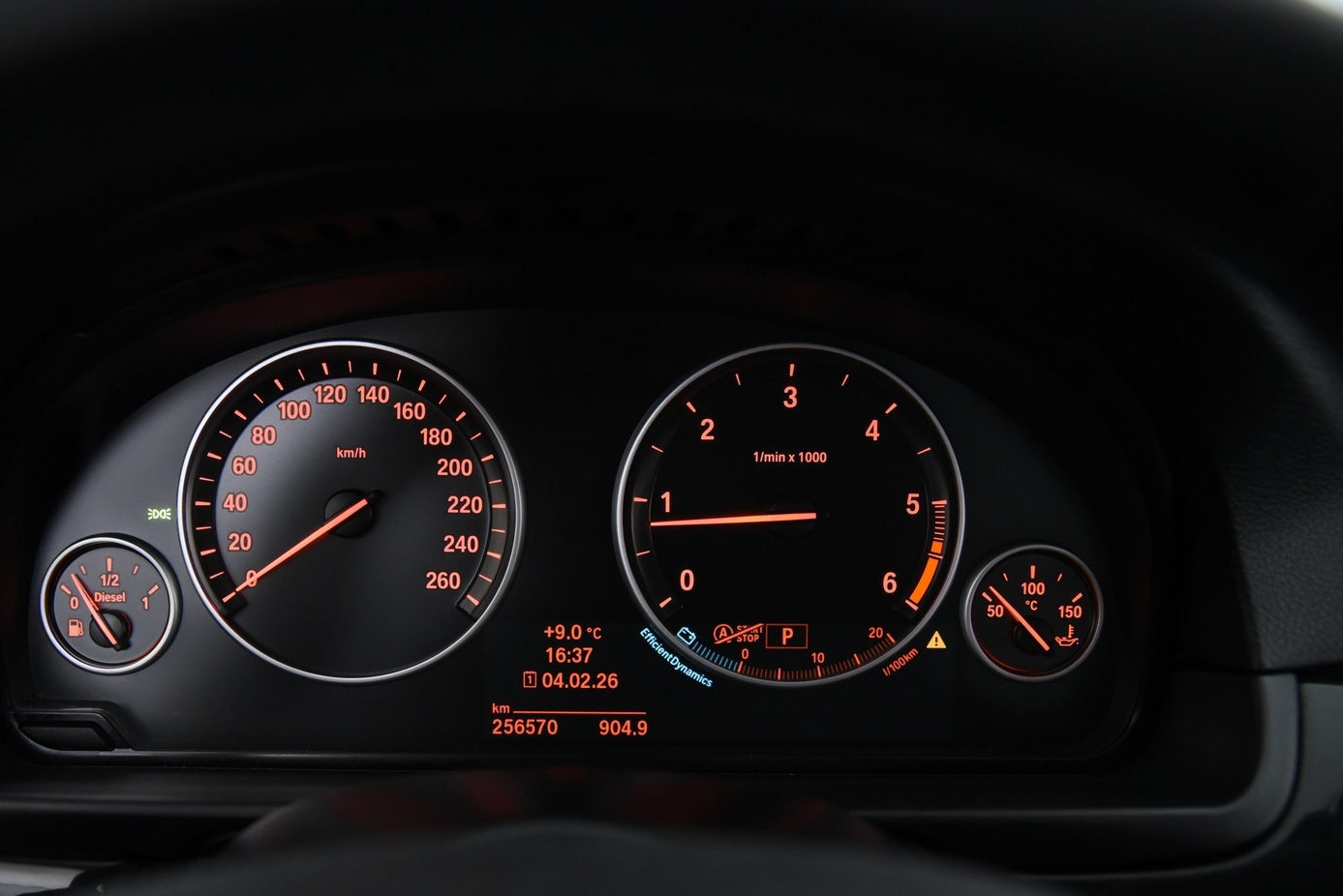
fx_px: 1306
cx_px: 567
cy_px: 508
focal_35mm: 35
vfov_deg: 37.8
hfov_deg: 54.2
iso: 4000
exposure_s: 1/40
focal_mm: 30
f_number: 4
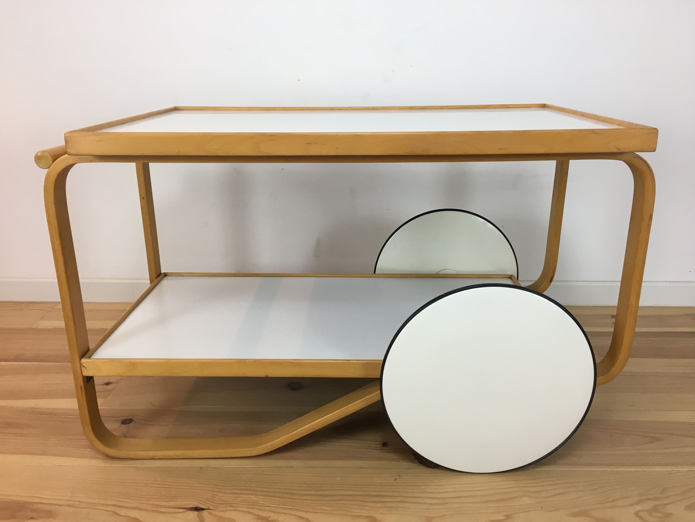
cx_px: 348
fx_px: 582
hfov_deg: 61.7
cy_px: 261
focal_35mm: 29
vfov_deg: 48.2
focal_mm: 4.15
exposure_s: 1/33
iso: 32
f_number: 2.2
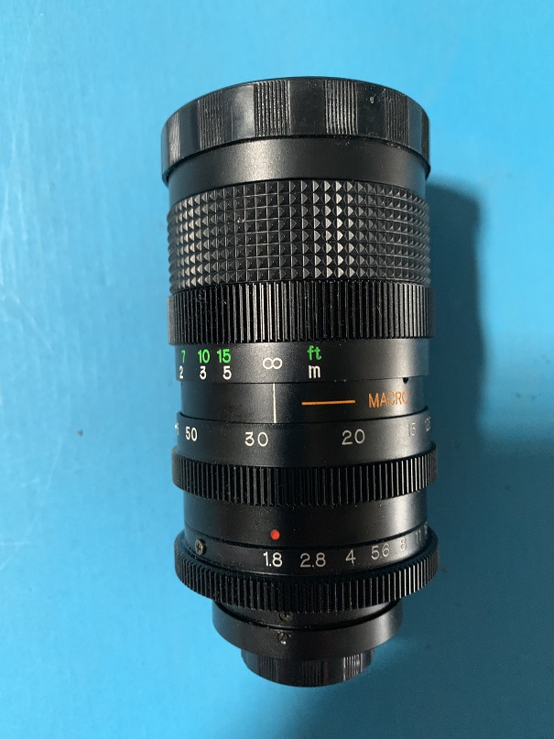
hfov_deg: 53.1
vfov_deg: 67.3
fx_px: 555
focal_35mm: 26
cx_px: 277
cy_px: 370
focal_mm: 4.25
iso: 640
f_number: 1.8
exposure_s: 1/30
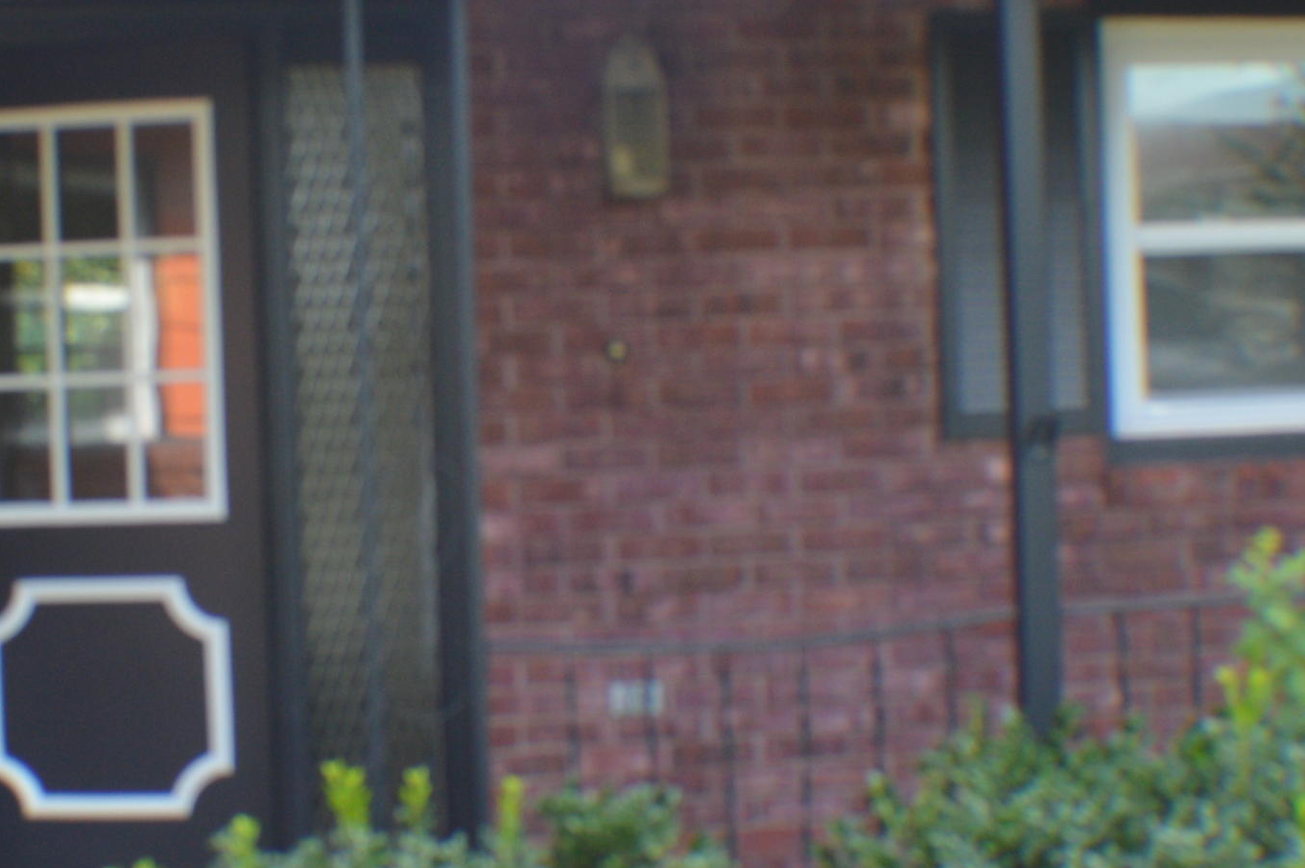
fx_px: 3114
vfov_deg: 15.8
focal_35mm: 86
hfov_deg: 23.6
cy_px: 354
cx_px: 458
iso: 400
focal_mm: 26
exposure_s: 1/125
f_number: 5.6
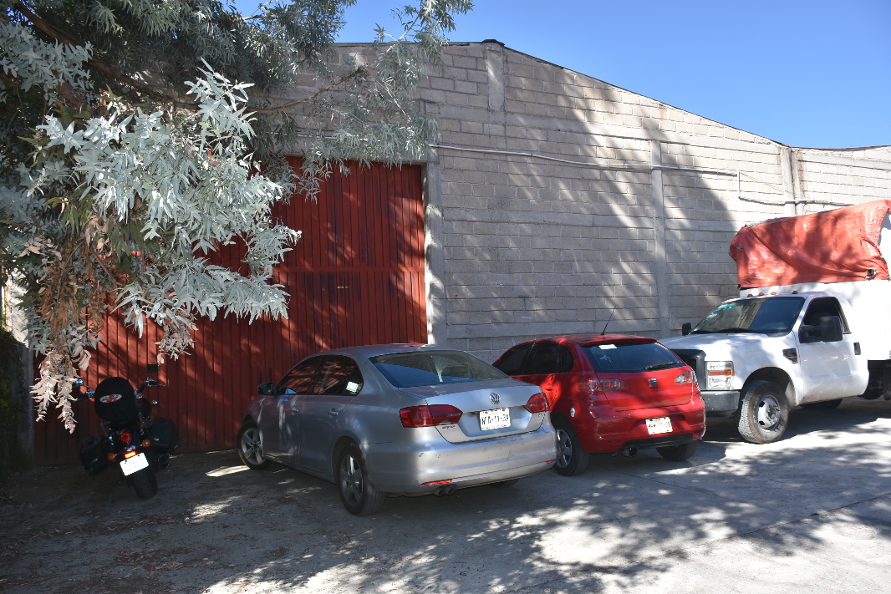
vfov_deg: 47.9
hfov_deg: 67.4
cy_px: 297
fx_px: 668
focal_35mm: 27
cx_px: 446
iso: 100
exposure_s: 1/250
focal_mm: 18
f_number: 5.6
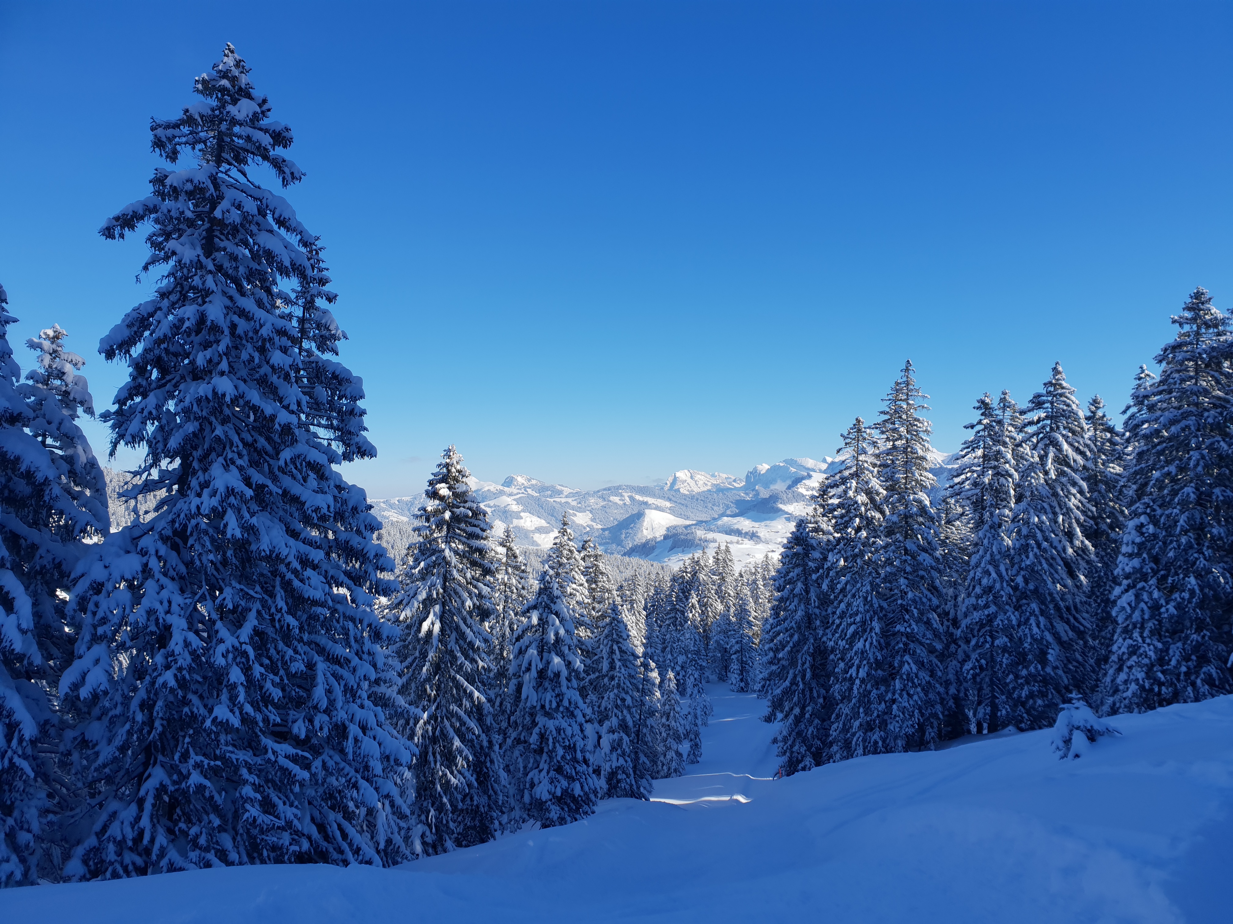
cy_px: 462
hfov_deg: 67.3
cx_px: 616
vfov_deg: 53.1
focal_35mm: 26
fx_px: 926
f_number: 2.4
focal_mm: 4.3
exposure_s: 1/1894
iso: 50
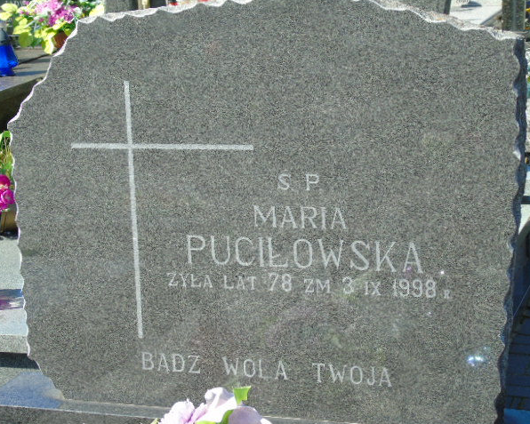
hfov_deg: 22.2
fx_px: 1349
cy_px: 212
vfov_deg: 17.9
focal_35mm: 86
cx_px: 248
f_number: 4.1
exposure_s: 1/250
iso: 80
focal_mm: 15
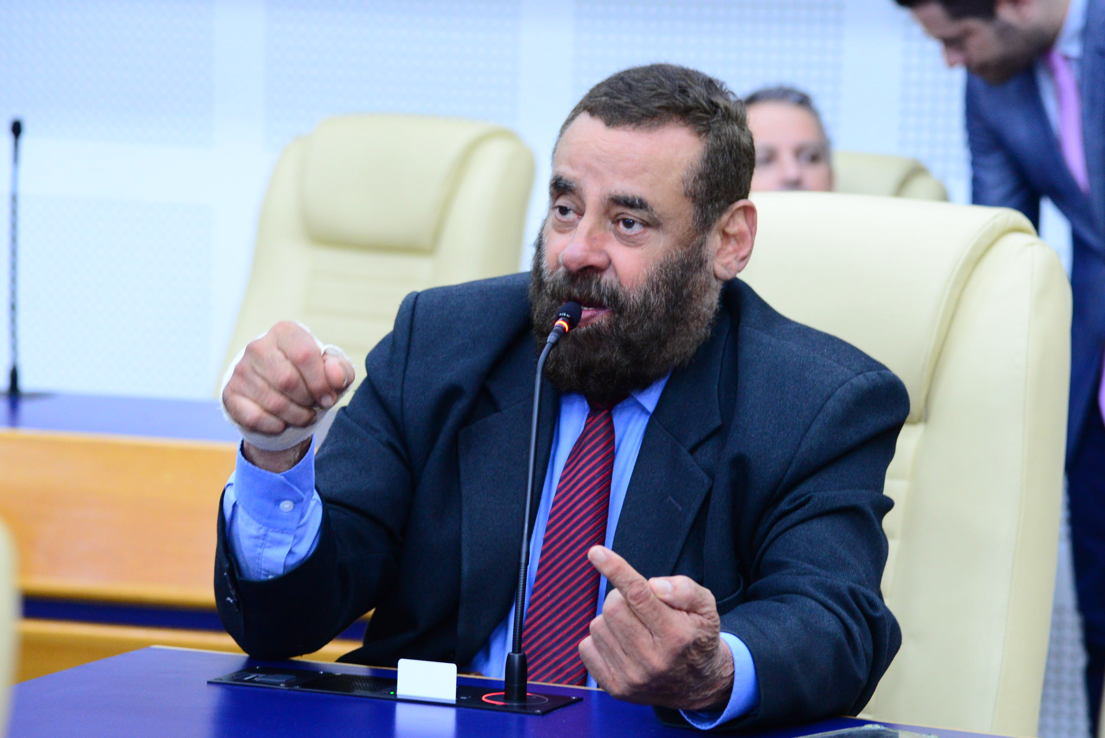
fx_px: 4329
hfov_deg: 14.5
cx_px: 568
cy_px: 383
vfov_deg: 9.7
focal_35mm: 141
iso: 2500
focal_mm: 120
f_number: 4.5
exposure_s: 1/60
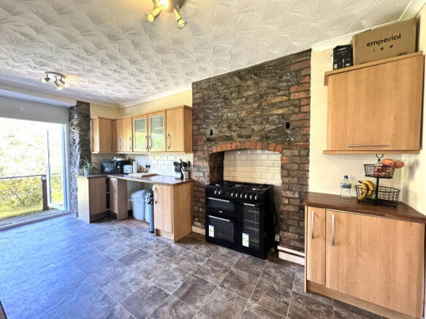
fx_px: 172
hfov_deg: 102.1
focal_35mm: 14
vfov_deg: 85.7
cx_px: 213
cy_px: 160
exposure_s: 1/60
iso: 320
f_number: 2.2
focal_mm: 2.22
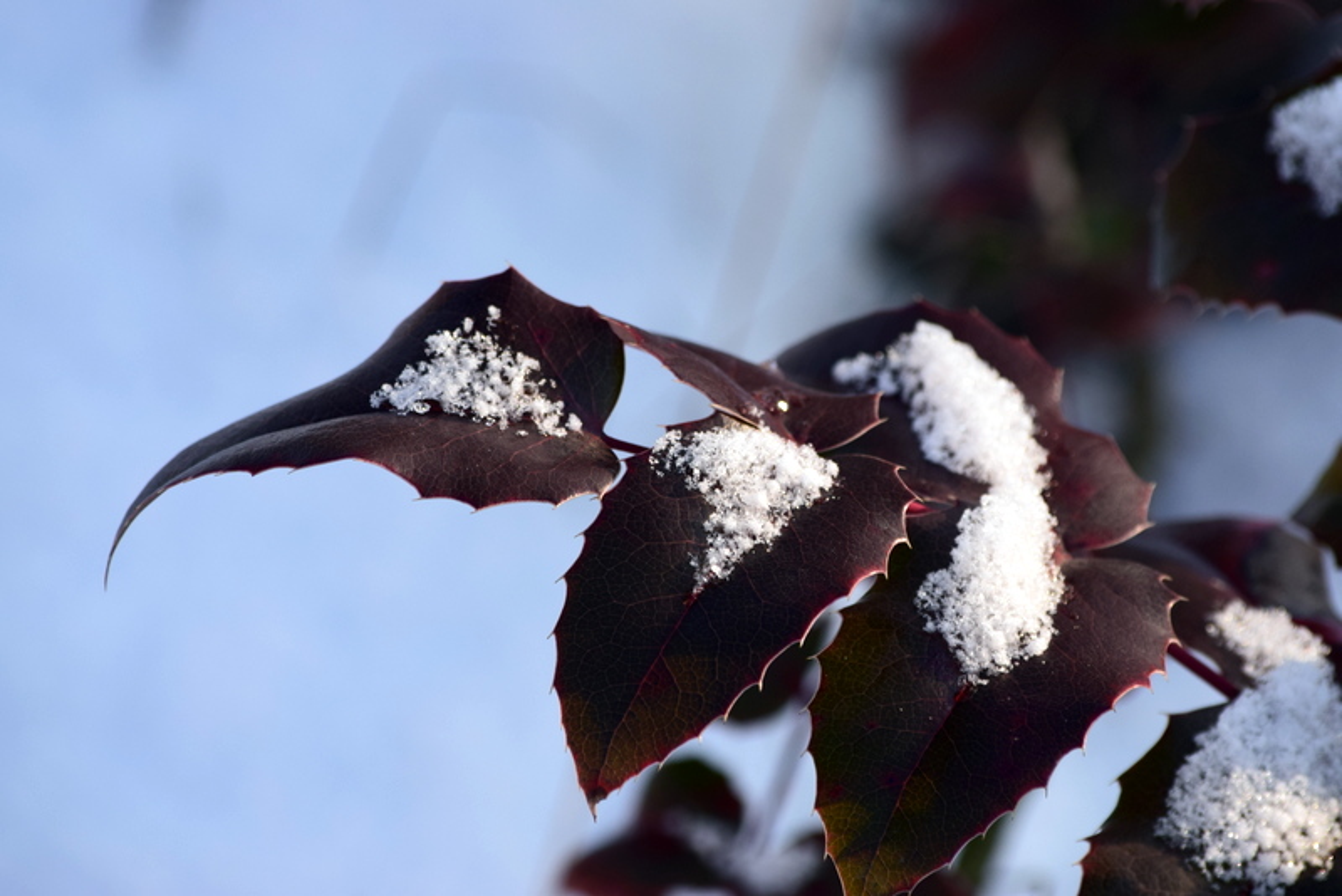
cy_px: 448
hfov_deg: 6.5
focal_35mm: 315
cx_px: 671
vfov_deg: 4.4
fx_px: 11746
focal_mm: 210
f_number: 10
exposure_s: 1/250
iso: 400
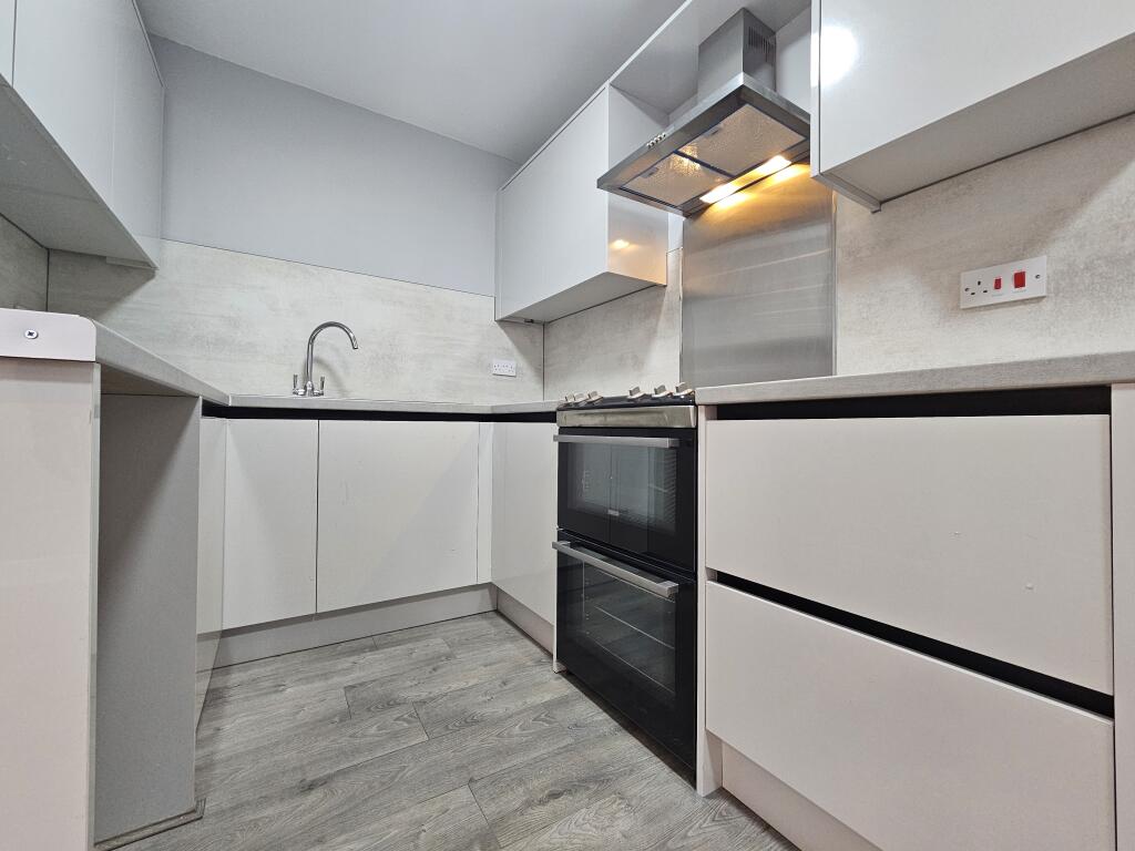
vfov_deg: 89.9
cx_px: 568
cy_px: 426
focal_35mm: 13
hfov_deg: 106.2
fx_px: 426
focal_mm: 2.2
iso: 320
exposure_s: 1/50
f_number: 2.2
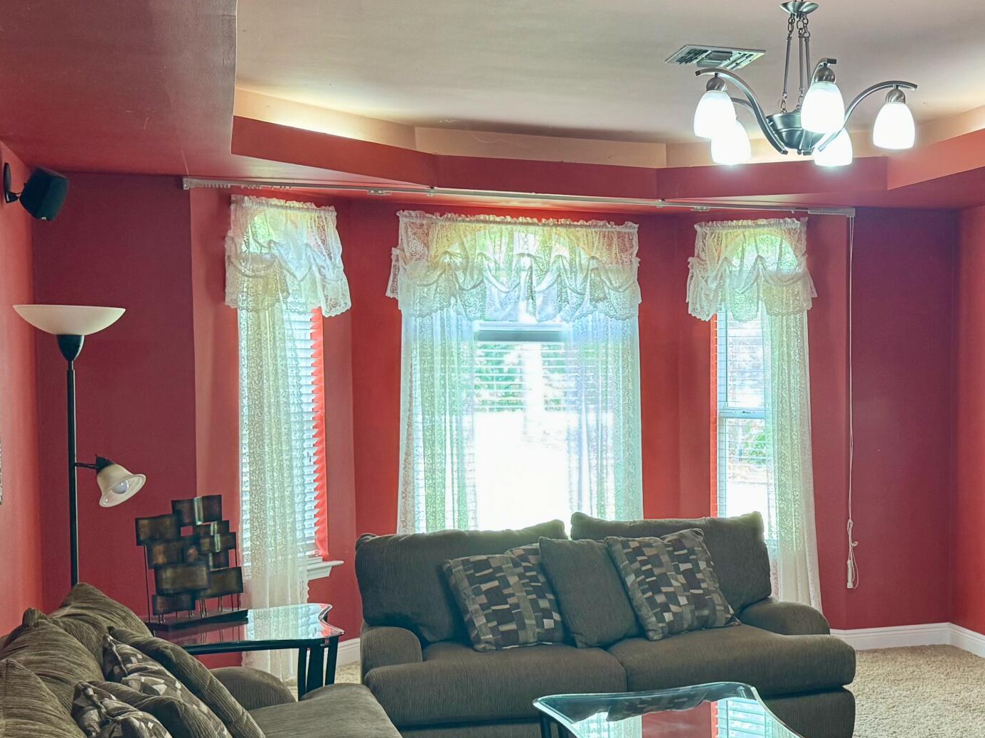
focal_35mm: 52
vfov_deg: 27.9
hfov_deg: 35.5
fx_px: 1479
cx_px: 800
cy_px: 447
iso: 200
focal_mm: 6.76
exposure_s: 1/60
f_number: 1.78
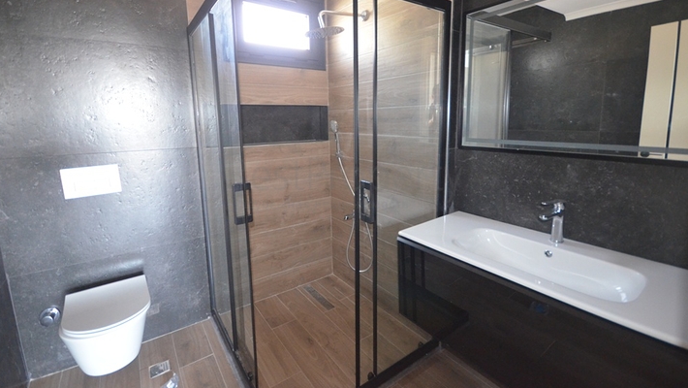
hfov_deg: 99.3
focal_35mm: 16
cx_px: 346
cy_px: 167
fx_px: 292
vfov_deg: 66.8
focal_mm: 10
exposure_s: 1/60
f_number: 4
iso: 3200
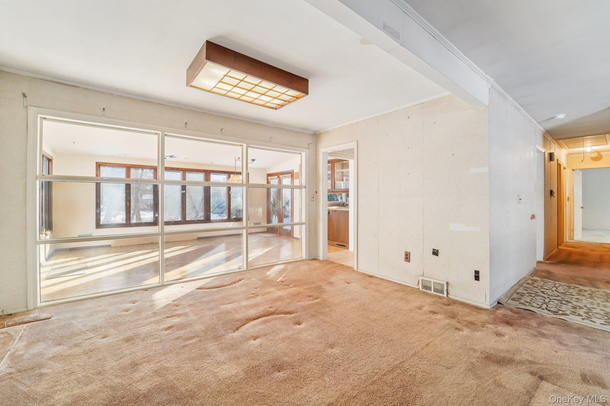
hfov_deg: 104.3
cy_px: 203
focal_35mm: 14
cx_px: 305
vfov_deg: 81.2
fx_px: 237
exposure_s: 1/30
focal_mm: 14
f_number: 8
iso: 400
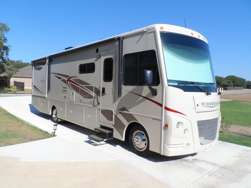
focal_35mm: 24
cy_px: 94
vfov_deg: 56.8
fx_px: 174
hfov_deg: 71.6
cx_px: 126
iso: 80
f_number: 4.5
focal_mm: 4
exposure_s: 1/750
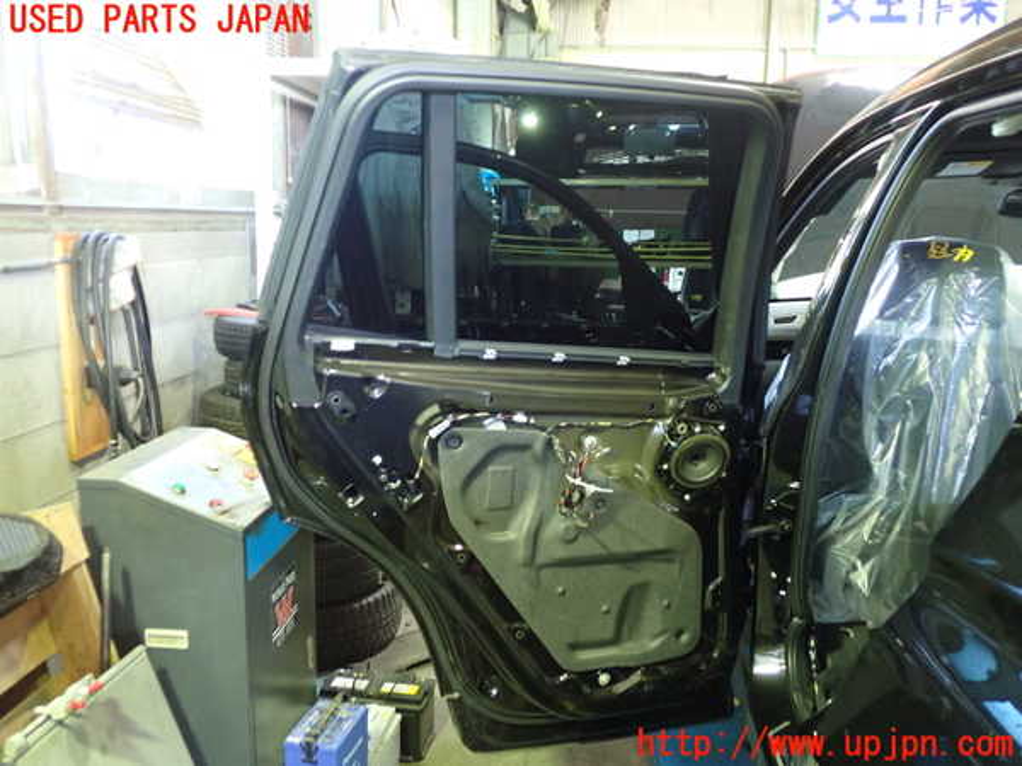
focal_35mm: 30
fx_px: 886
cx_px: 511
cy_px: 383
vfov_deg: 46.8
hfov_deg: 60.0
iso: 800
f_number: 2.3
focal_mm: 5.4
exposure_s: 1/15
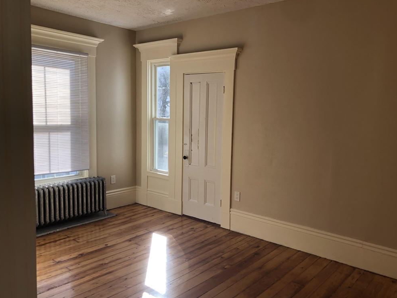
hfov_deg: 61.6
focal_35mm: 29
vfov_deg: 48.2
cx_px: 204
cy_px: 150
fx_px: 333
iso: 20
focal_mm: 3.99
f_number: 1.8
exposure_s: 1/130
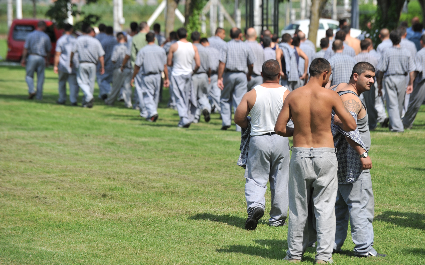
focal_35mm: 204
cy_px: 137
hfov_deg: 10.3
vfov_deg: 6.4
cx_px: 213
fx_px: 2363
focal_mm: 200
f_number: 7.1
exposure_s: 1/800
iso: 200
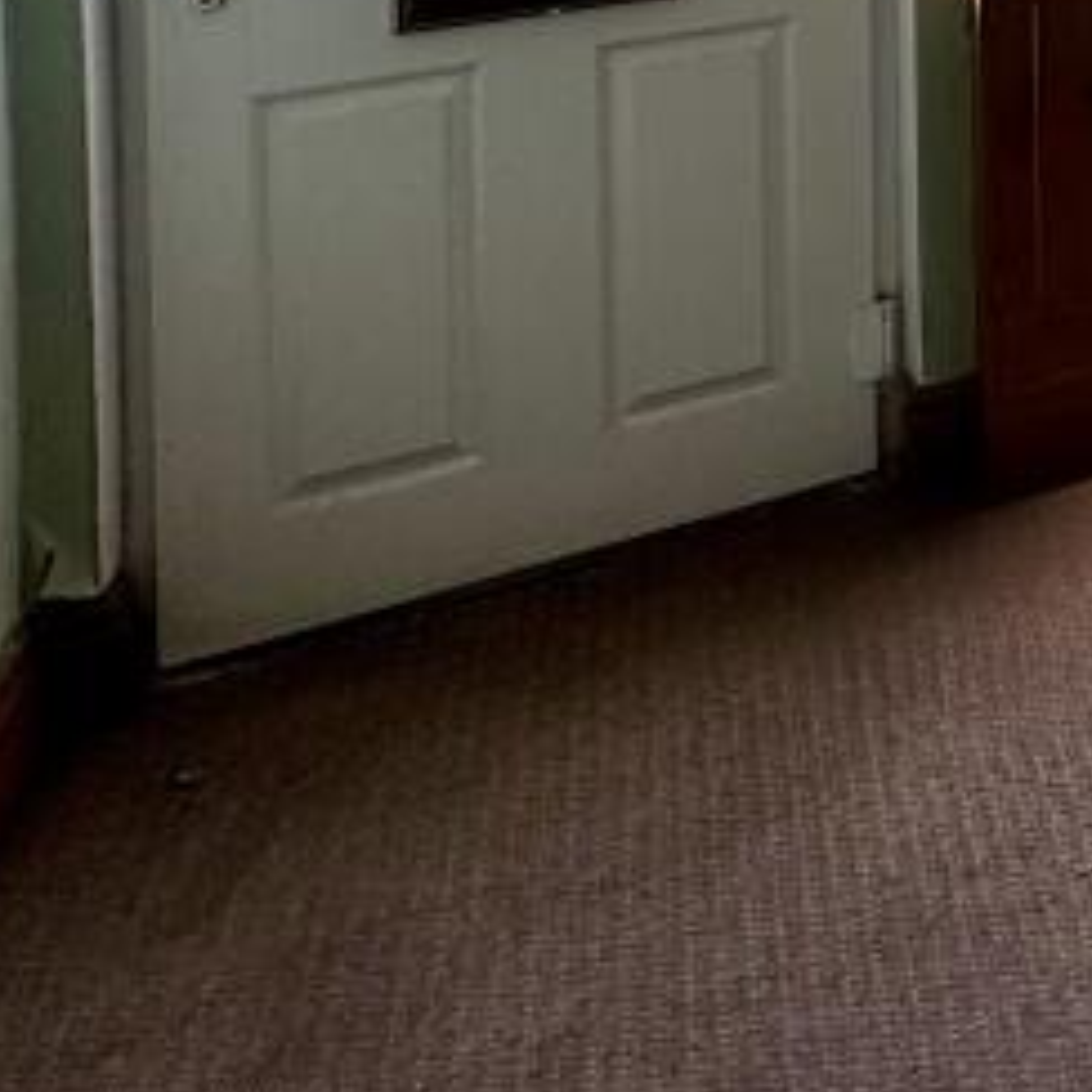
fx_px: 1856
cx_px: 1956
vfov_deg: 25.6
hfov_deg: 21.5
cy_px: -497
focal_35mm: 52
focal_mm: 2.22
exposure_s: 1/152
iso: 40
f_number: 2.2
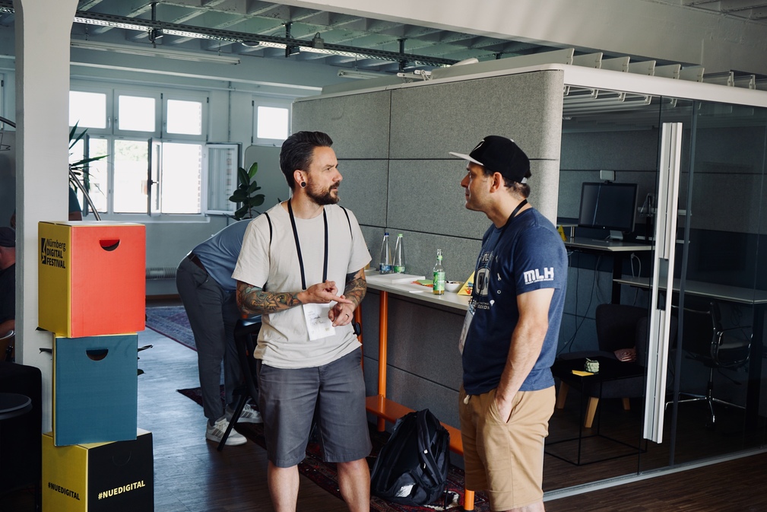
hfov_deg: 49.5
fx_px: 831
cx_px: 384
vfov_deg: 34.2
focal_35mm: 39
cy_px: 256
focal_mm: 39
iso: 200
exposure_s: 1/60
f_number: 4
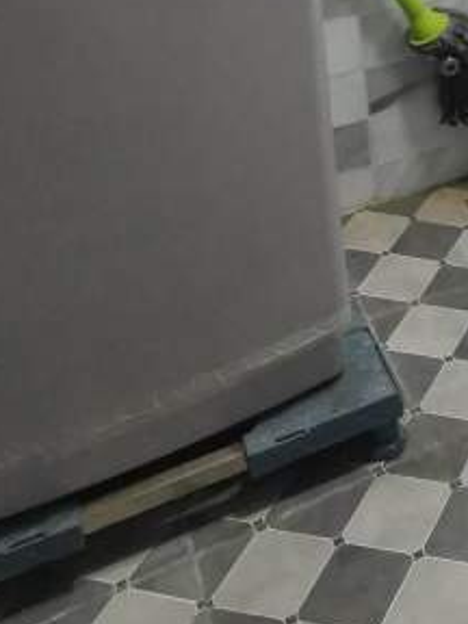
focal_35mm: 63
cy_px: -118
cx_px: 750
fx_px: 1136
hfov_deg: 19.5
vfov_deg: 27.2
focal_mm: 2.26
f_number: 2.2
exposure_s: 1/25
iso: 320
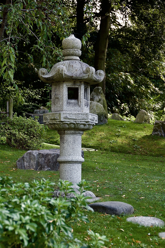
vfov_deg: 20.0
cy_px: 124
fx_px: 701
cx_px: 82
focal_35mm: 102
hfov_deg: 13.4
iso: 100
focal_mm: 68
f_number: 5.3
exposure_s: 1/200
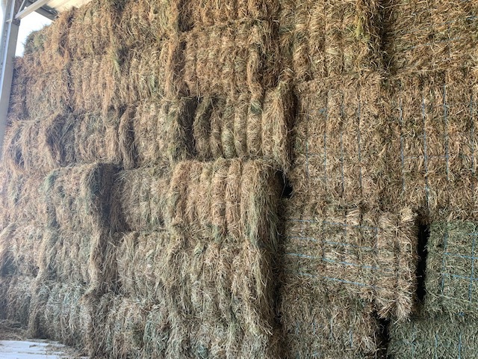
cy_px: 180
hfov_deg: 67.3
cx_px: 239
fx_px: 359
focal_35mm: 26
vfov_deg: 53.1
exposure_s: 1/121
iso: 40
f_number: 1.8
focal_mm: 4.25
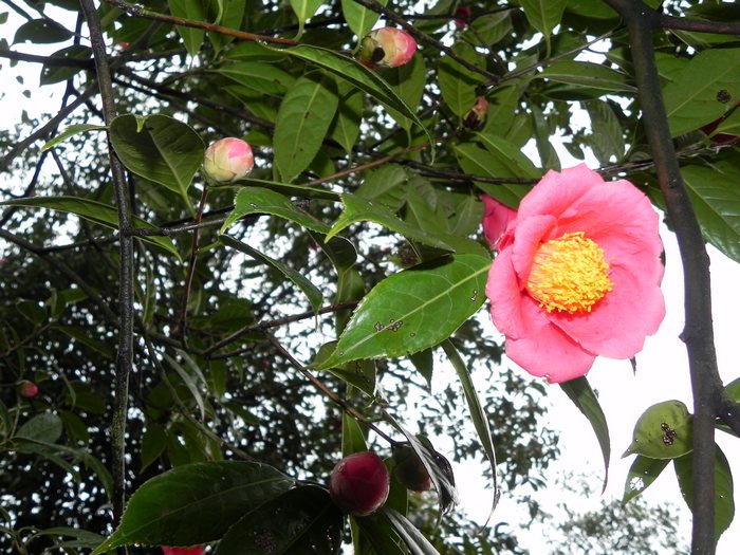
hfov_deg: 61.7
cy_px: 278
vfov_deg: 48.2
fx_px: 620
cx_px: 370
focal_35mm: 29
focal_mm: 5.2
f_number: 2.8
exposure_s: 1/125
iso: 200
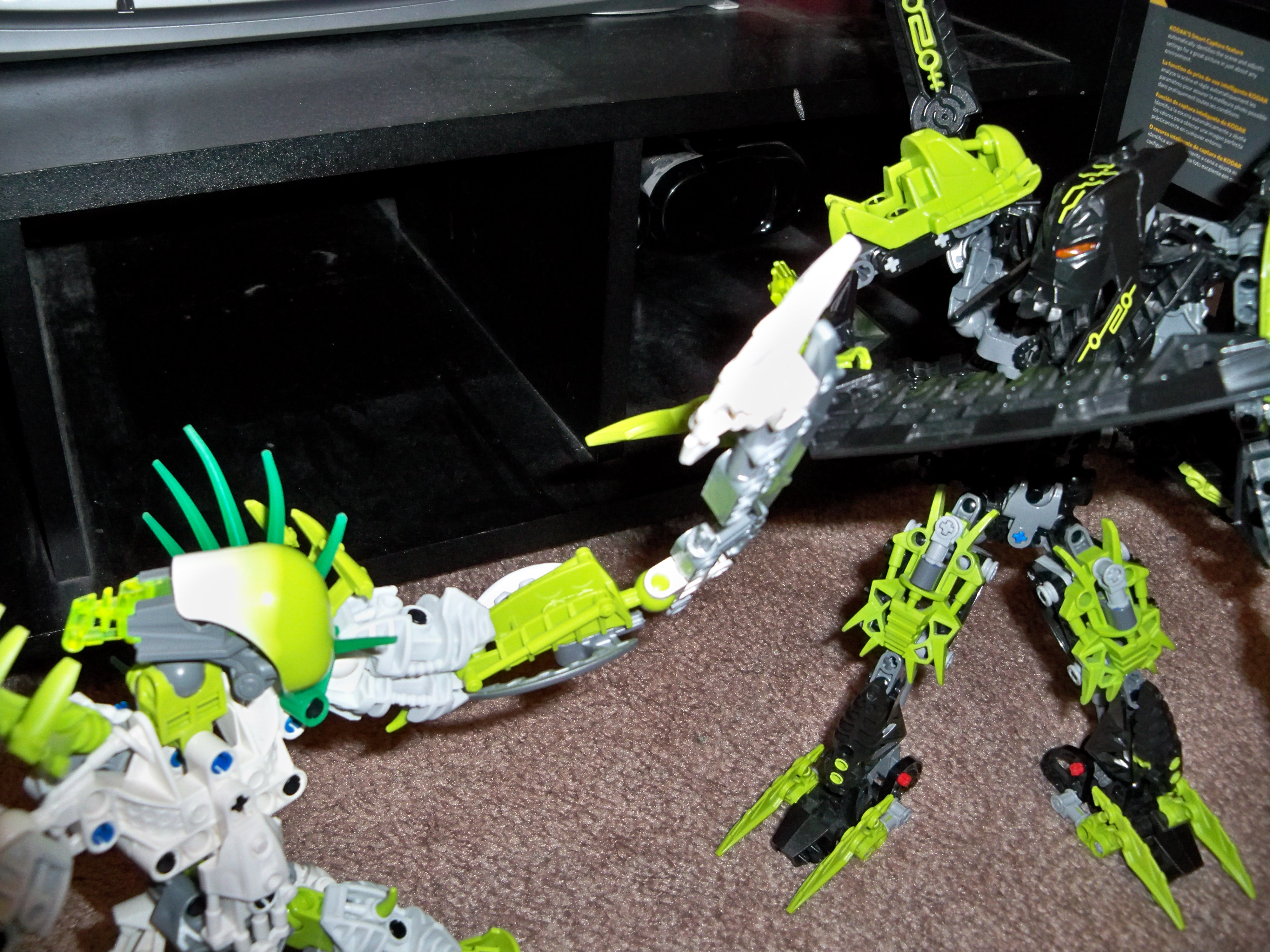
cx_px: 635
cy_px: 476
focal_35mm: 35
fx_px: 1284
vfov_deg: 40.7
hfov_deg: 52.6
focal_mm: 6.2
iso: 200
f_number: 3.5
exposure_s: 1/30
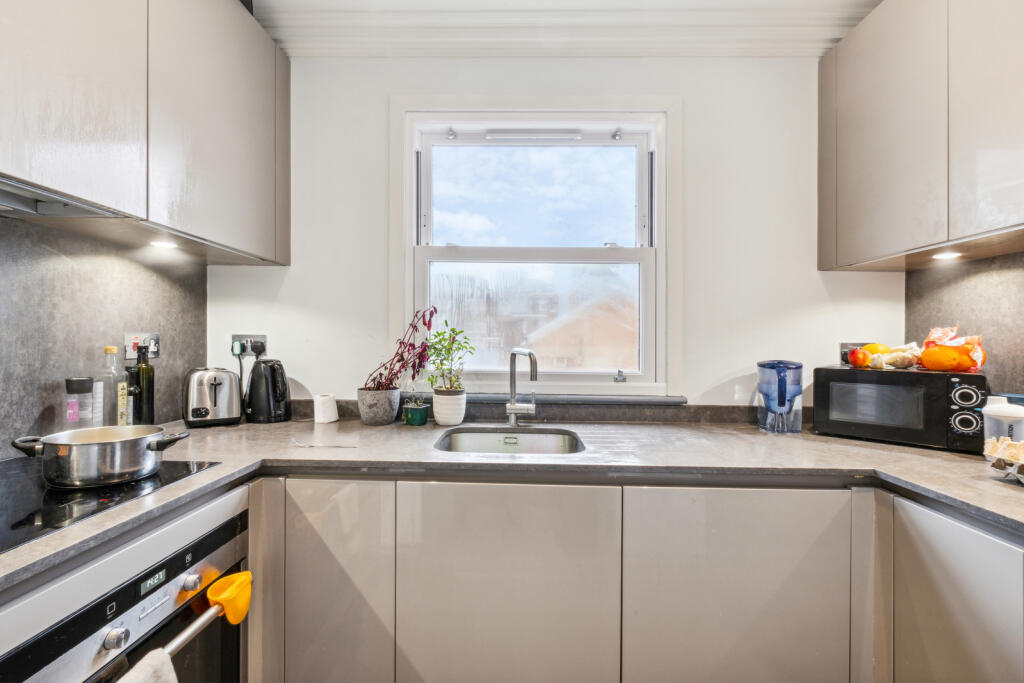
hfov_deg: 100.4
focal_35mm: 15
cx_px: 512
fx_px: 427
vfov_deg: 77.3
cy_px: 342
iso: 800
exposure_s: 1/5
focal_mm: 10
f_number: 11
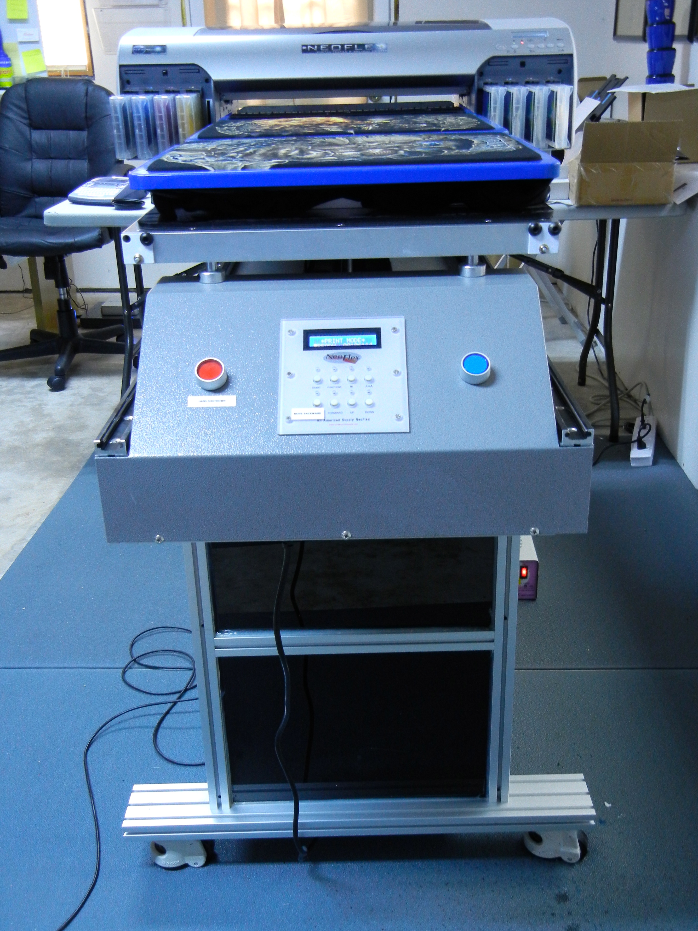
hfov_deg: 40.7
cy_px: 471
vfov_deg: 52.6
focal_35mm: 35
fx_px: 941
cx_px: 349
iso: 400
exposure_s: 1/13.2
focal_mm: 6.2
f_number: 3.6
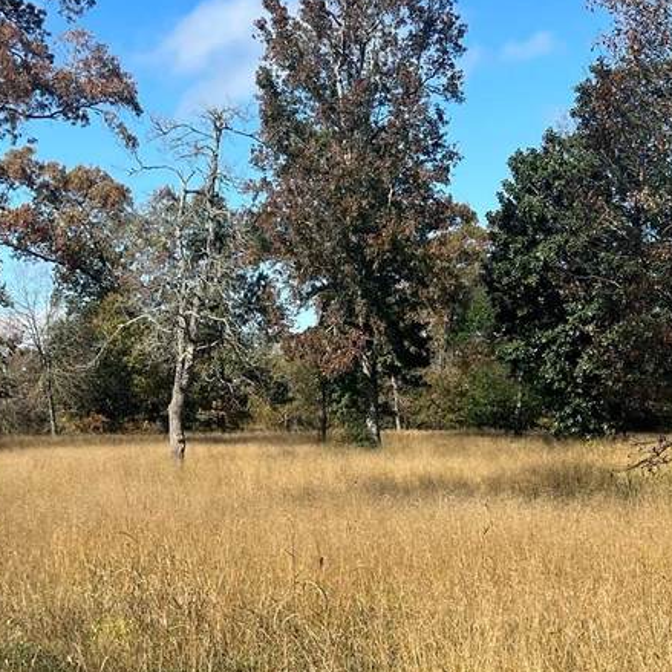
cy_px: 496
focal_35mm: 67
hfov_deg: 25.7
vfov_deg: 25.4
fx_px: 1472
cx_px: 321
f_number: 1.5
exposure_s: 1/2994
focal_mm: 5.7
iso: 50
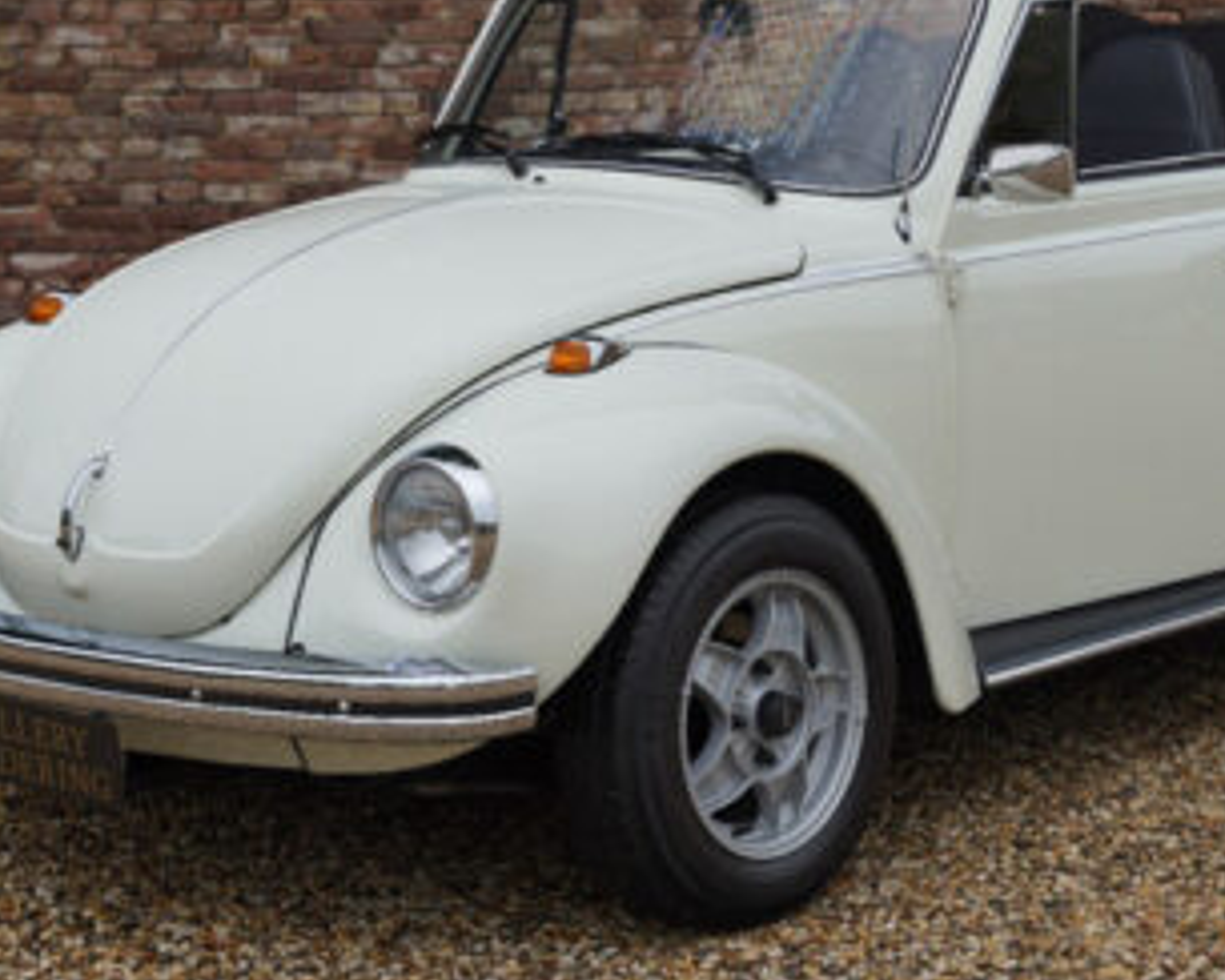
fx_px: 3501
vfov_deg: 15.9
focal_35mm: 97
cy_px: 309
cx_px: 747
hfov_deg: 19.8
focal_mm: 52.3
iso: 100
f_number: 5
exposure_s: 1/60
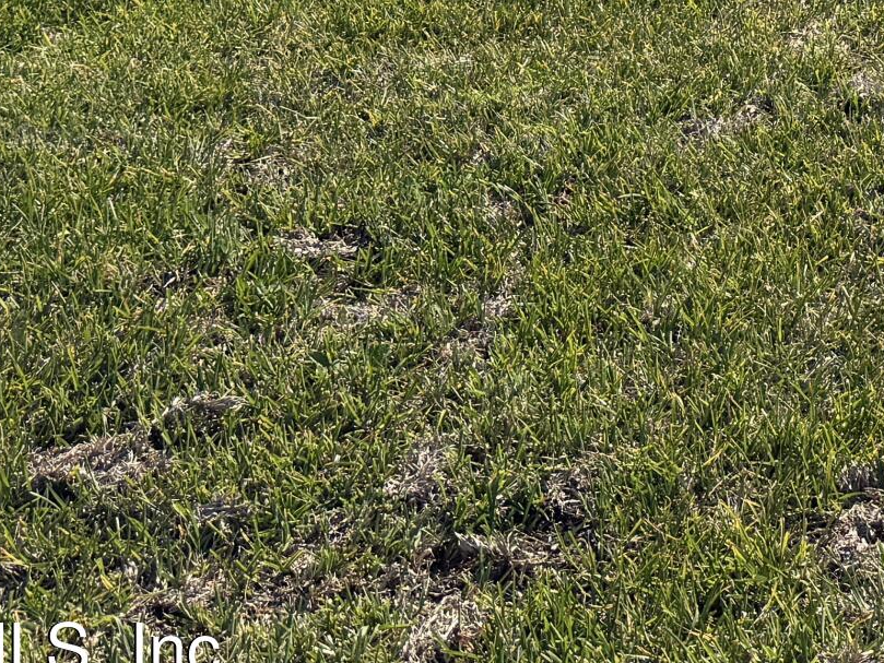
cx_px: 1225
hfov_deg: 19.8
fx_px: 2273
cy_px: -467
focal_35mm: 89
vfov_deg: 14.8
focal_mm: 6.76
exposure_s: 1/4673
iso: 80
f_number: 1.78
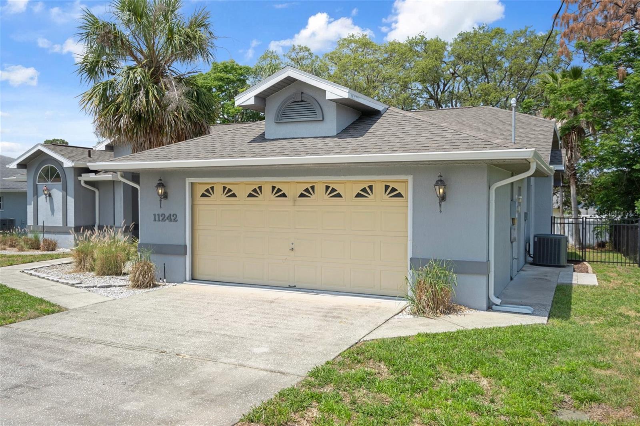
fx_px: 533
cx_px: 320
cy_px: 213
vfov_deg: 43.6
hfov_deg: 61.9
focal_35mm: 30
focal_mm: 30
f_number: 8
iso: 400
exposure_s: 1/400
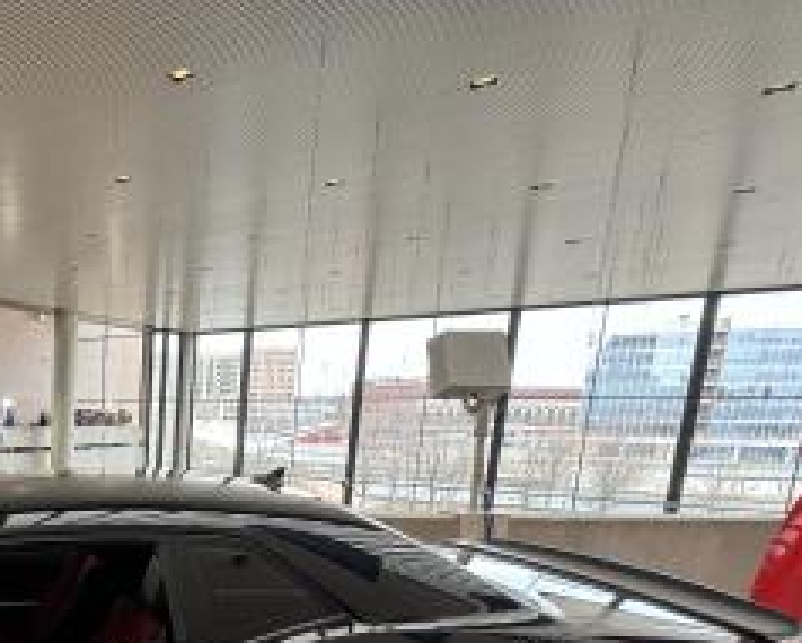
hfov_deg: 49.8
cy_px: 545
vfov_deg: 46.4
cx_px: 10
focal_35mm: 29
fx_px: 689
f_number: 2.2
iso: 100
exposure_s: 1/99
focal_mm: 2.22
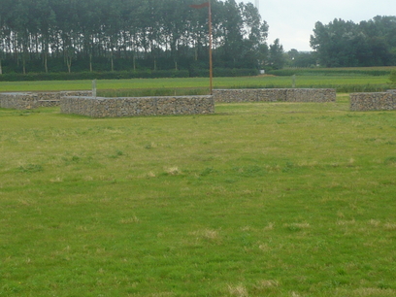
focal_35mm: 122
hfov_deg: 16.1
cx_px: 186
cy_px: 152
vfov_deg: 12.1
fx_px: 1396
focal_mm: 9.1
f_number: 3.5
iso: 100
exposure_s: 1/160
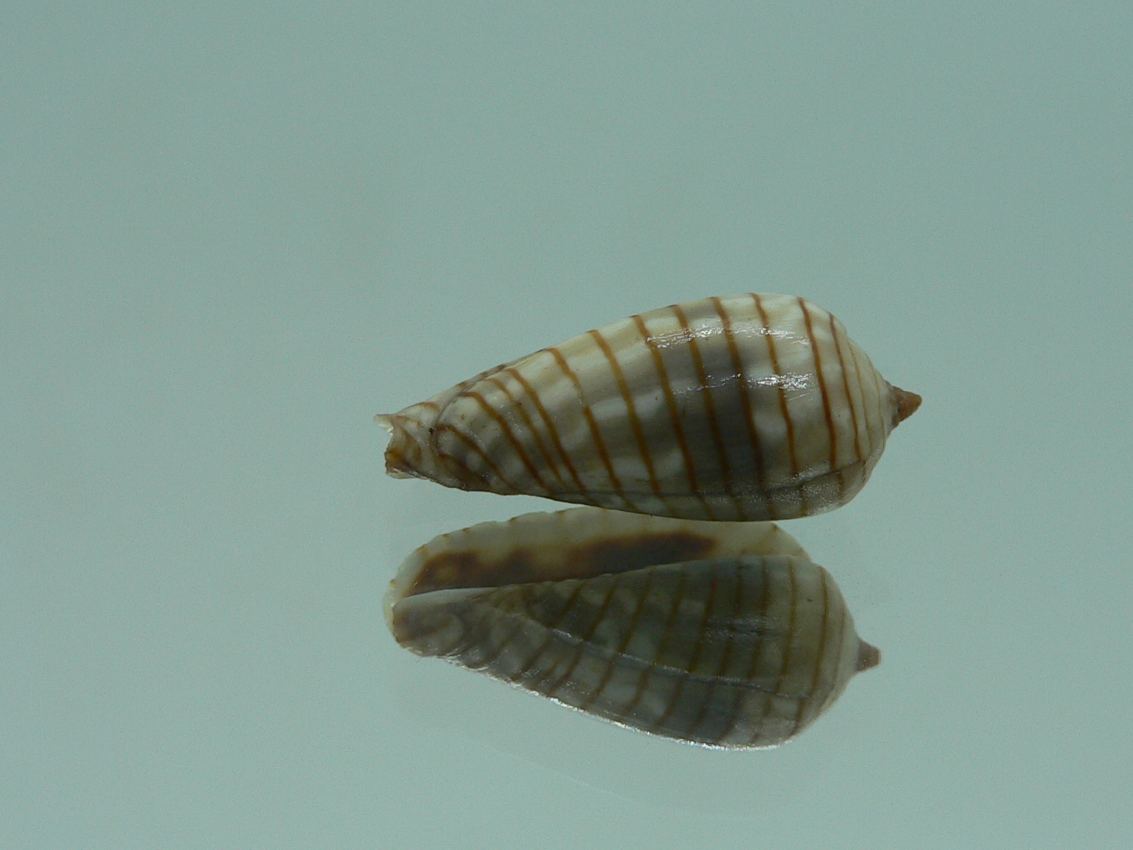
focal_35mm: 45
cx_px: 633
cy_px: 478
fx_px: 1473
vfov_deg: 32.1
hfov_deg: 42.0
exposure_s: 1/60
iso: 80
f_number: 2.8
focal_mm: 4.6
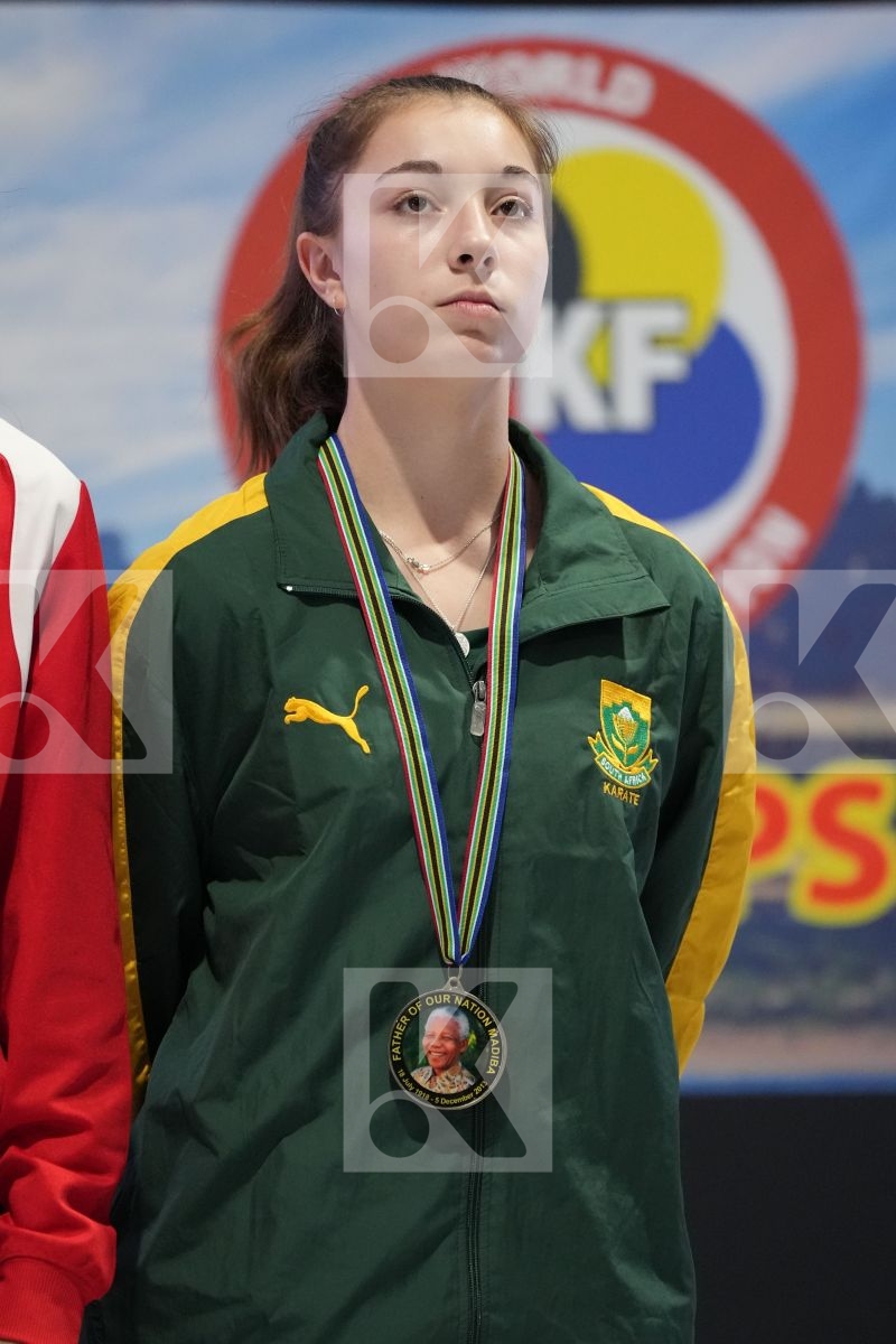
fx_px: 11199
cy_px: 672
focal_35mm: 300
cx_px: 448
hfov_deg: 4.6
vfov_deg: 6.9
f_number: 2.8
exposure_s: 1/250
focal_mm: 200
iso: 3200
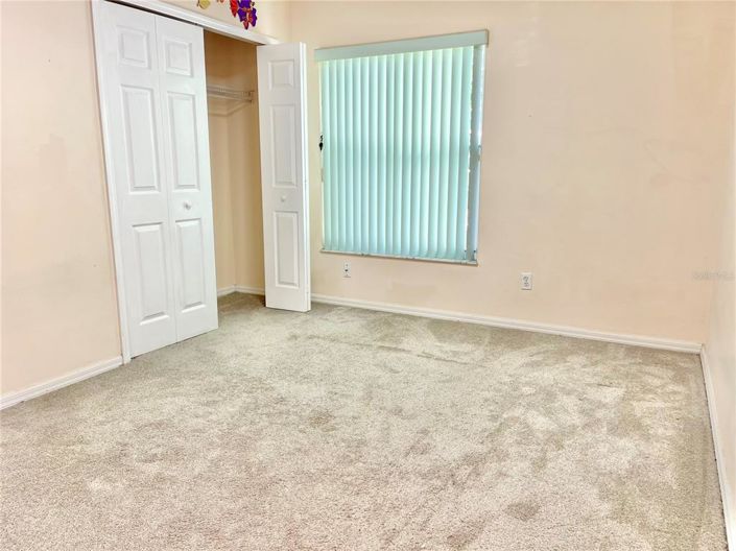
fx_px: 531
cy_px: 276
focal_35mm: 25
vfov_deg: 54.8
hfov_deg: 69.4
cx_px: 368
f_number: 1.6
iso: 80
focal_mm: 5.1
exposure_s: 1/60
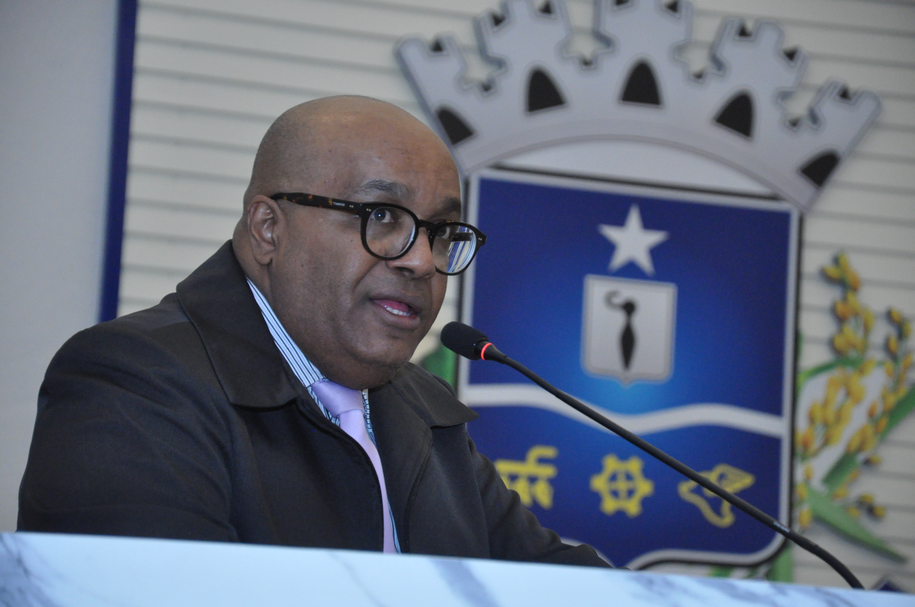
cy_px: 304
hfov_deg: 13.1
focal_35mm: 158
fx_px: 3998
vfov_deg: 8.7
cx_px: 458
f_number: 5.6
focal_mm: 105
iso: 2500
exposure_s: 1/160
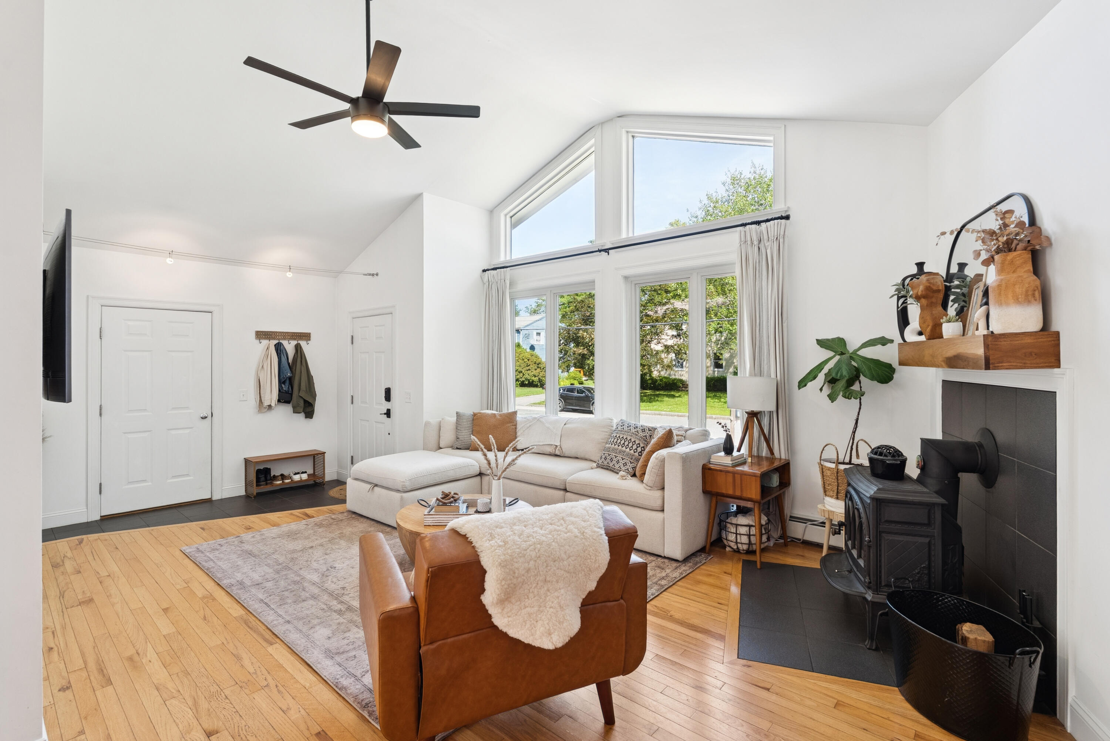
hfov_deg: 93.3
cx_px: 555
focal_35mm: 17
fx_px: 524
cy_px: 370
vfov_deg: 70.5
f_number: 7.1
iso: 320
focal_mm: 17
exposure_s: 1/15
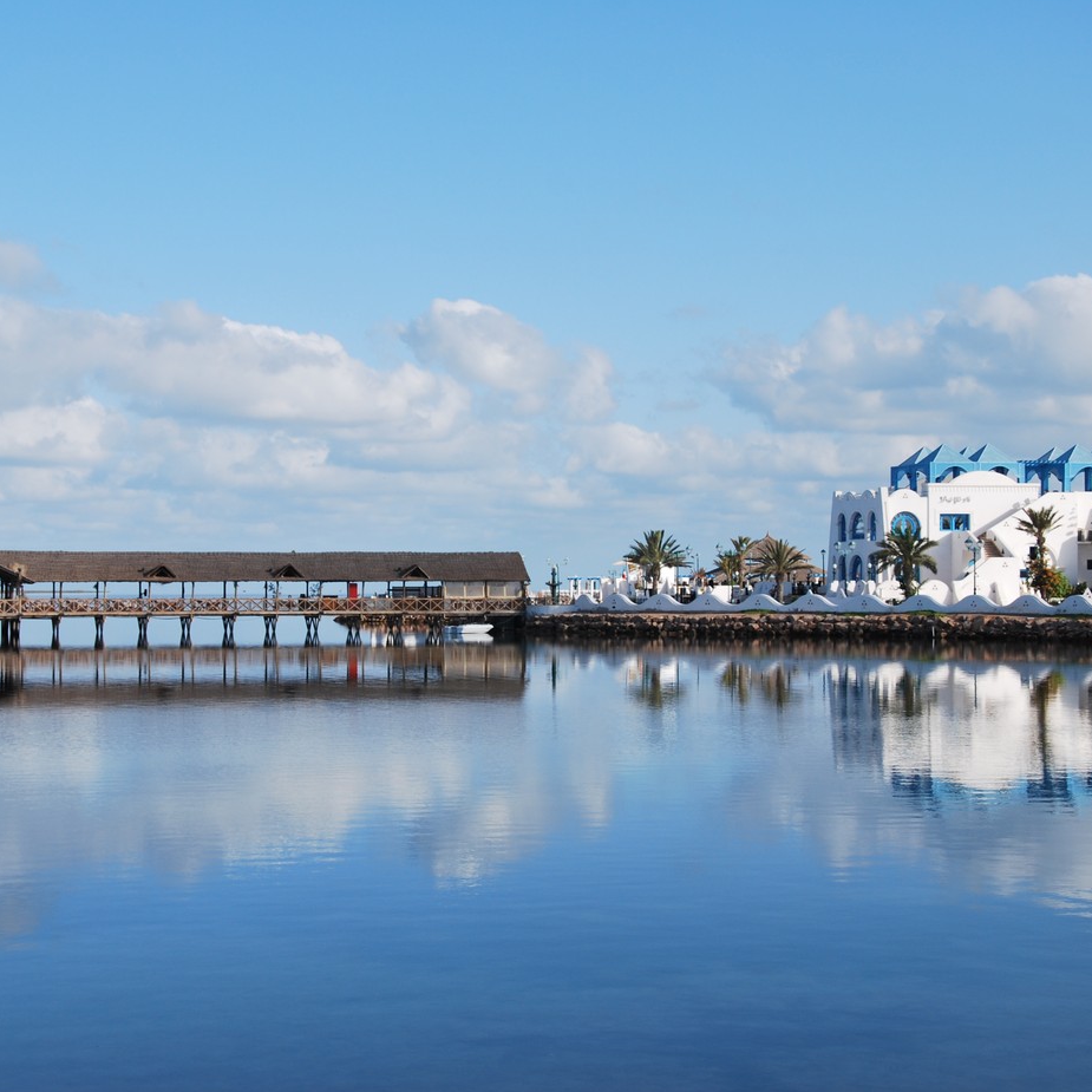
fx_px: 2414
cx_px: 482
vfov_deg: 25.5
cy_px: 552
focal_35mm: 68
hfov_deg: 25.5
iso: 100
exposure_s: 1/250
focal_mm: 35
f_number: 8
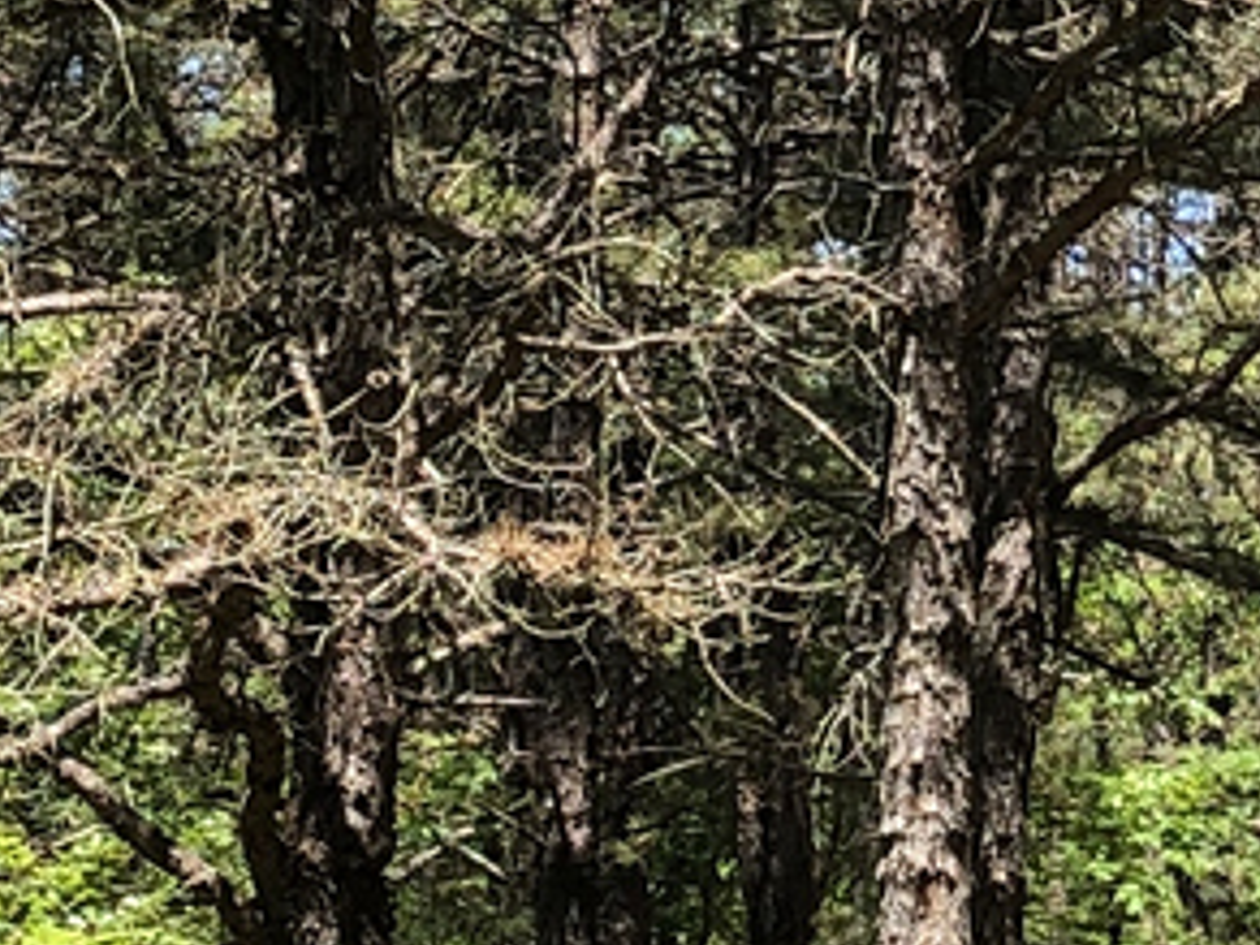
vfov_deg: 7.7
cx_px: 1622
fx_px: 6989
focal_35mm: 192
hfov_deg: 10.1
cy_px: -52
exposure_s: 1/552
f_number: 1.8
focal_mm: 3.99
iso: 20
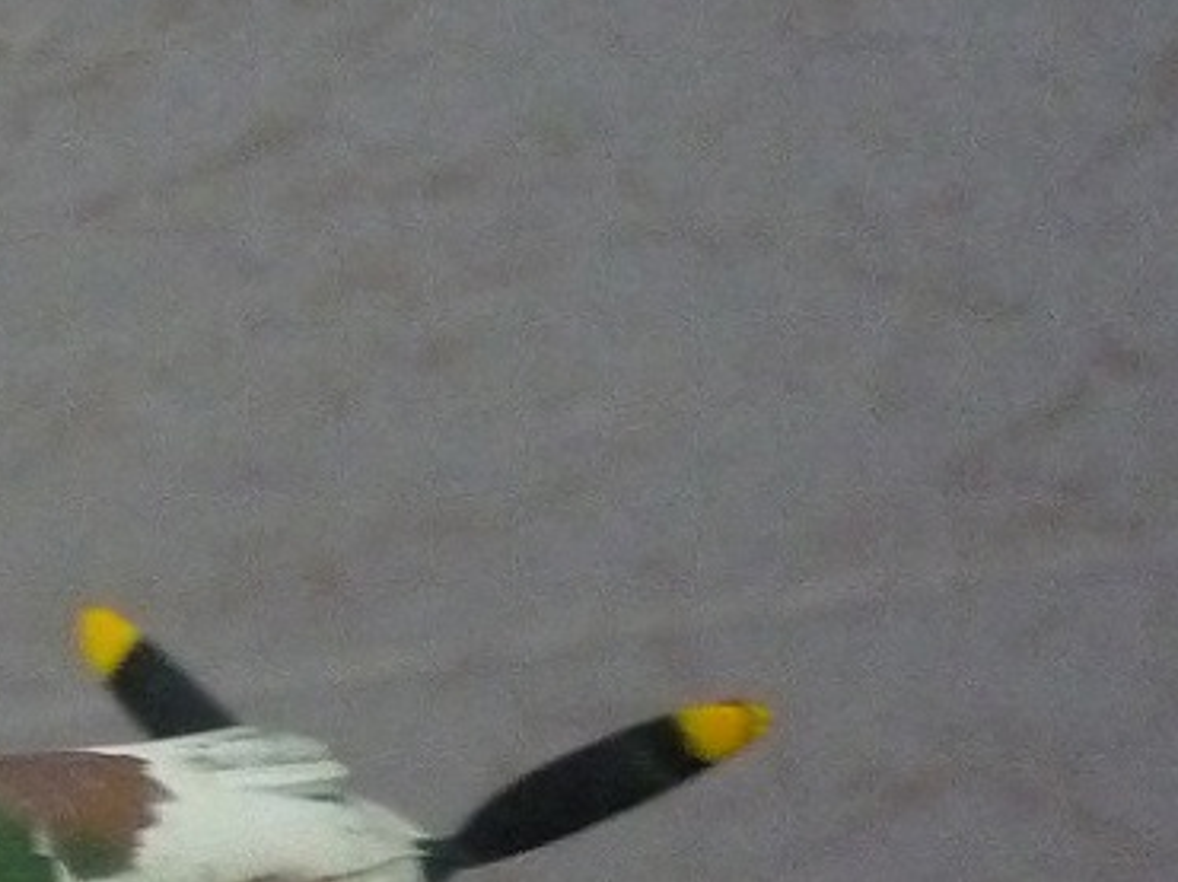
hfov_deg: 14.9
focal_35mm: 125
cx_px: -462
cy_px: 935
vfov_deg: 11.7
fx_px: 4251
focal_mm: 5.5
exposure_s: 1/60
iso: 800
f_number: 2.8
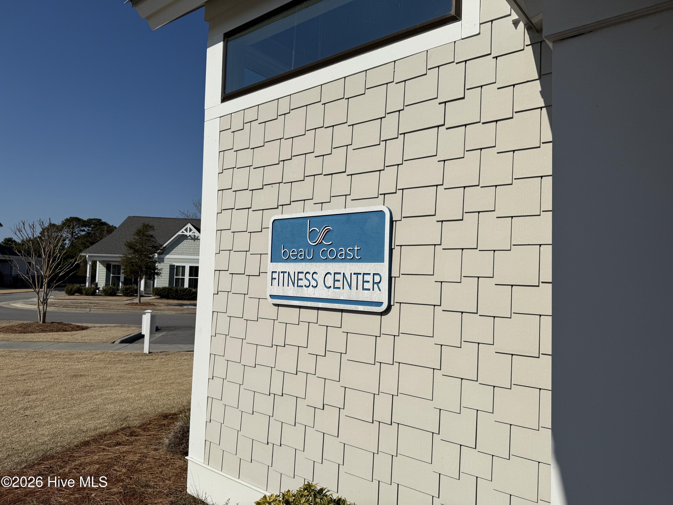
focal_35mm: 24
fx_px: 467
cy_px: 252
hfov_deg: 71.6
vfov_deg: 56.8
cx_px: 336
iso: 64
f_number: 1.78
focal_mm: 6.76
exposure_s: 1/14286
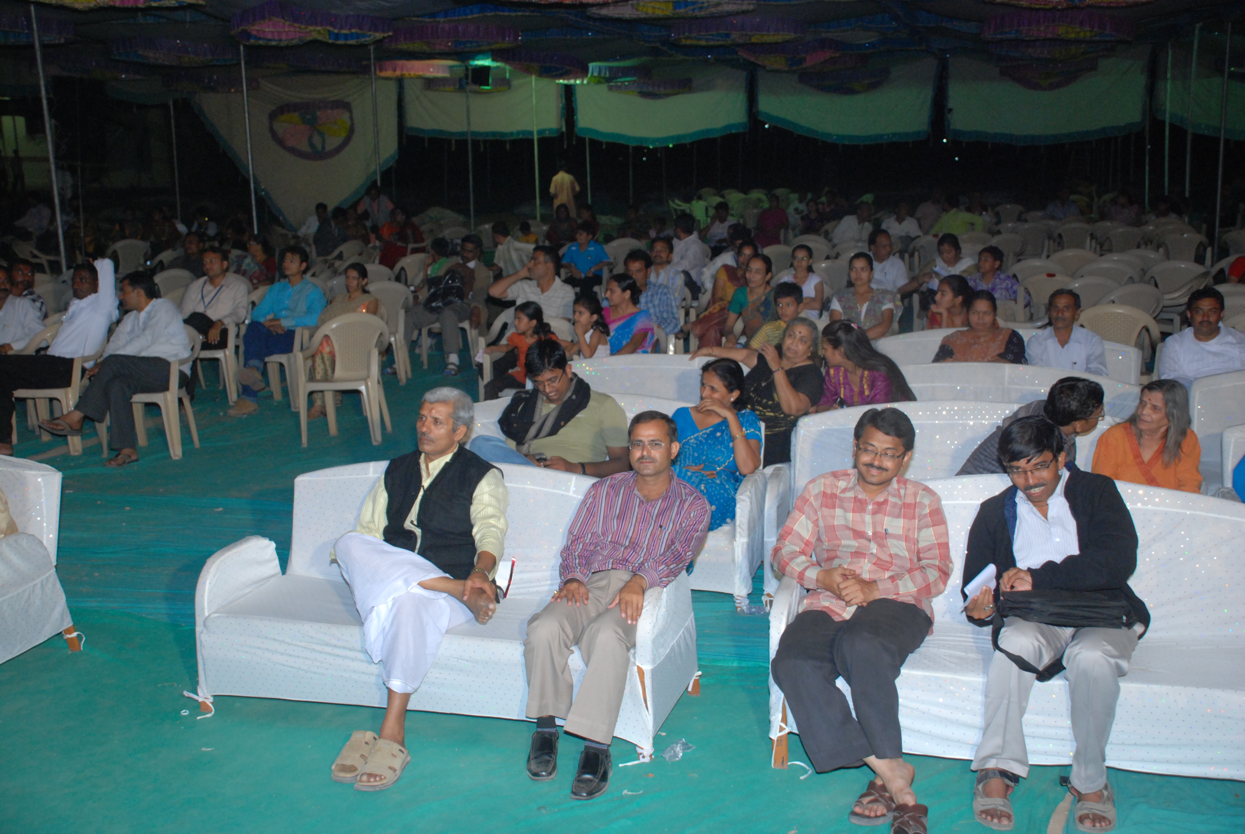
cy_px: 417
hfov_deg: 46.3
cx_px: 622
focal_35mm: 42
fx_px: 1454
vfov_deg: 32.0
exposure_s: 1/125
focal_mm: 28
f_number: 4
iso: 800
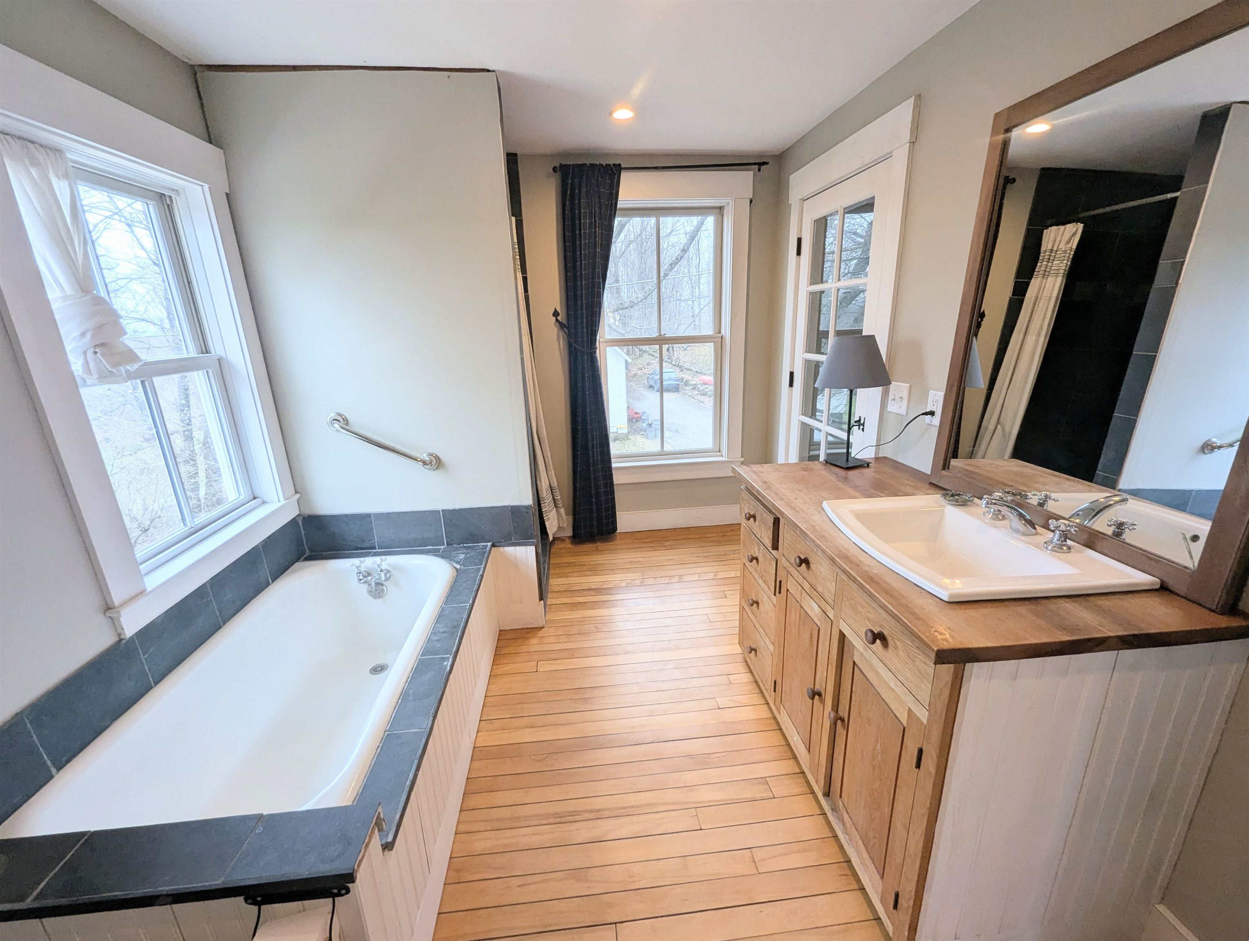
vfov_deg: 90.1
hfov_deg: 106.1
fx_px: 470
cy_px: 470
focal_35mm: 13
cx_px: 624
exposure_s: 1/67.5
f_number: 2.2
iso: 56
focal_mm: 1.95
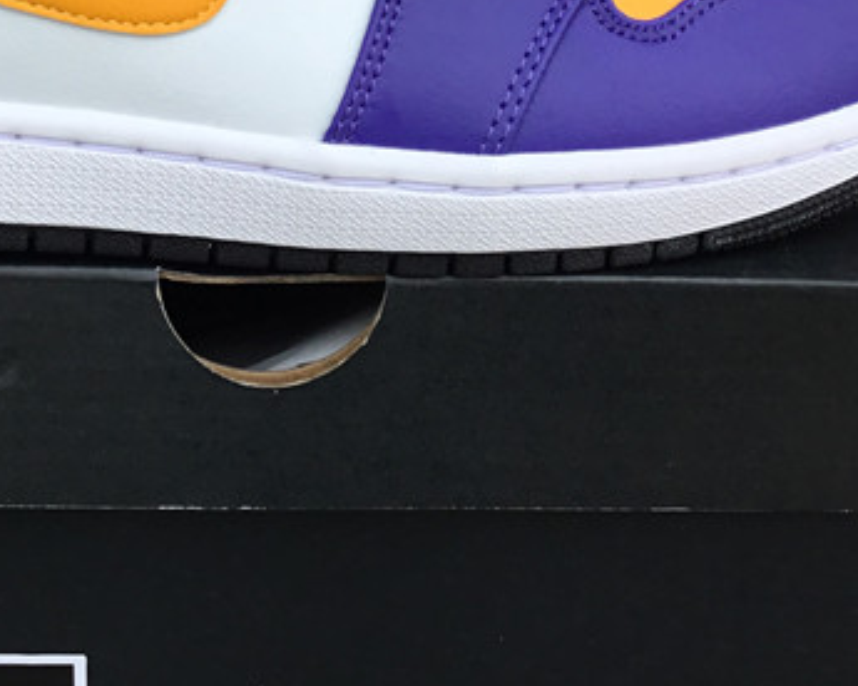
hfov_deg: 24.0
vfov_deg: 19.1
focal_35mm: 79
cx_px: 251
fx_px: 2006
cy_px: 96
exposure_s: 1/234
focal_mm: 3.3
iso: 25
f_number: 2.4
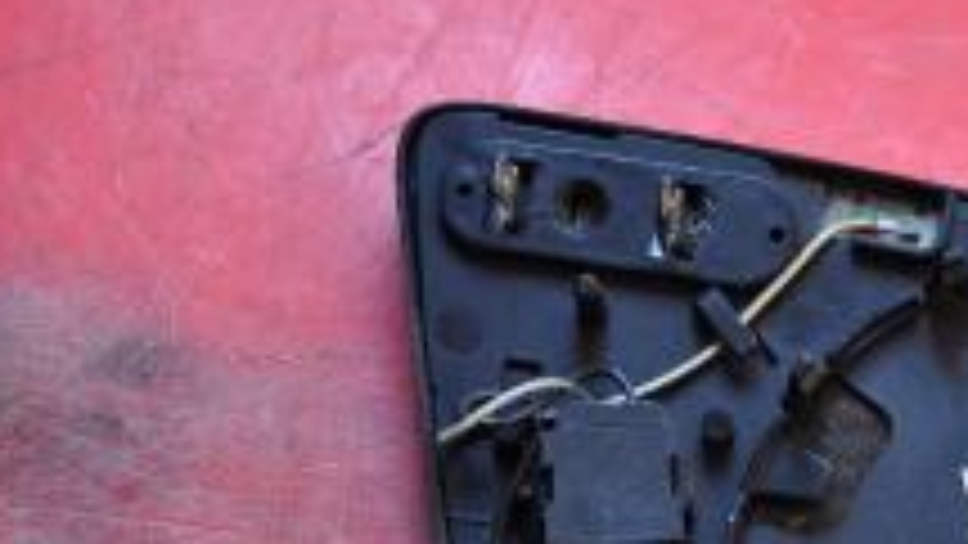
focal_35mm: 124
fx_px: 3183
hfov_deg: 16.7
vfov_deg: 9.7
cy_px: 548
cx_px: 1067
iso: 450
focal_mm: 34
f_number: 4.2
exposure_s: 1/60
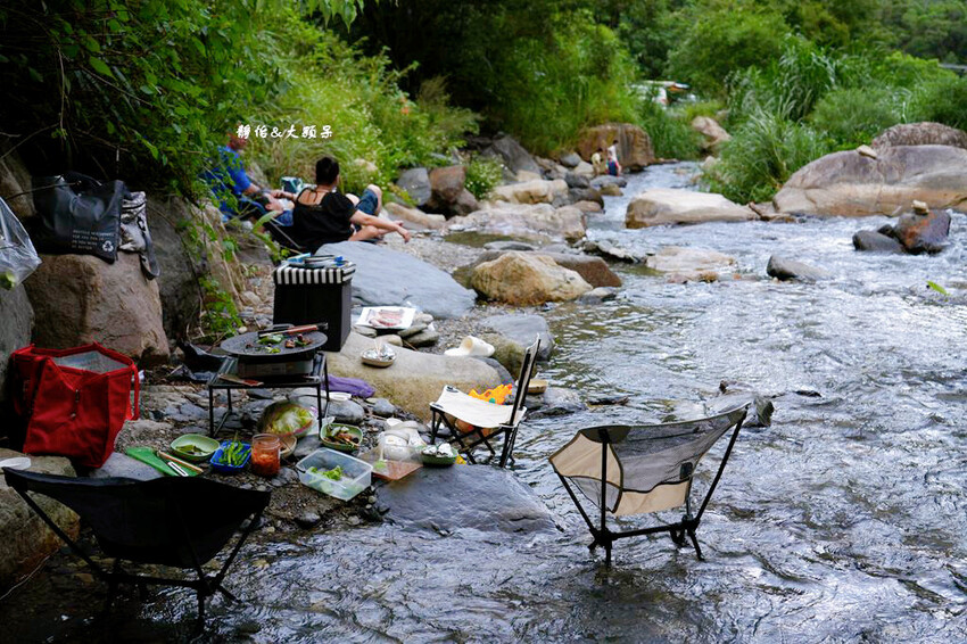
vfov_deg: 31.2
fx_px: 1155
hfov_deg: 45.4
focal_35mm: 43
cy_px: 322
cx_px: 484
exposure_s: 1/125
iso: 320
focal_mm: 43
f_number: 5.6
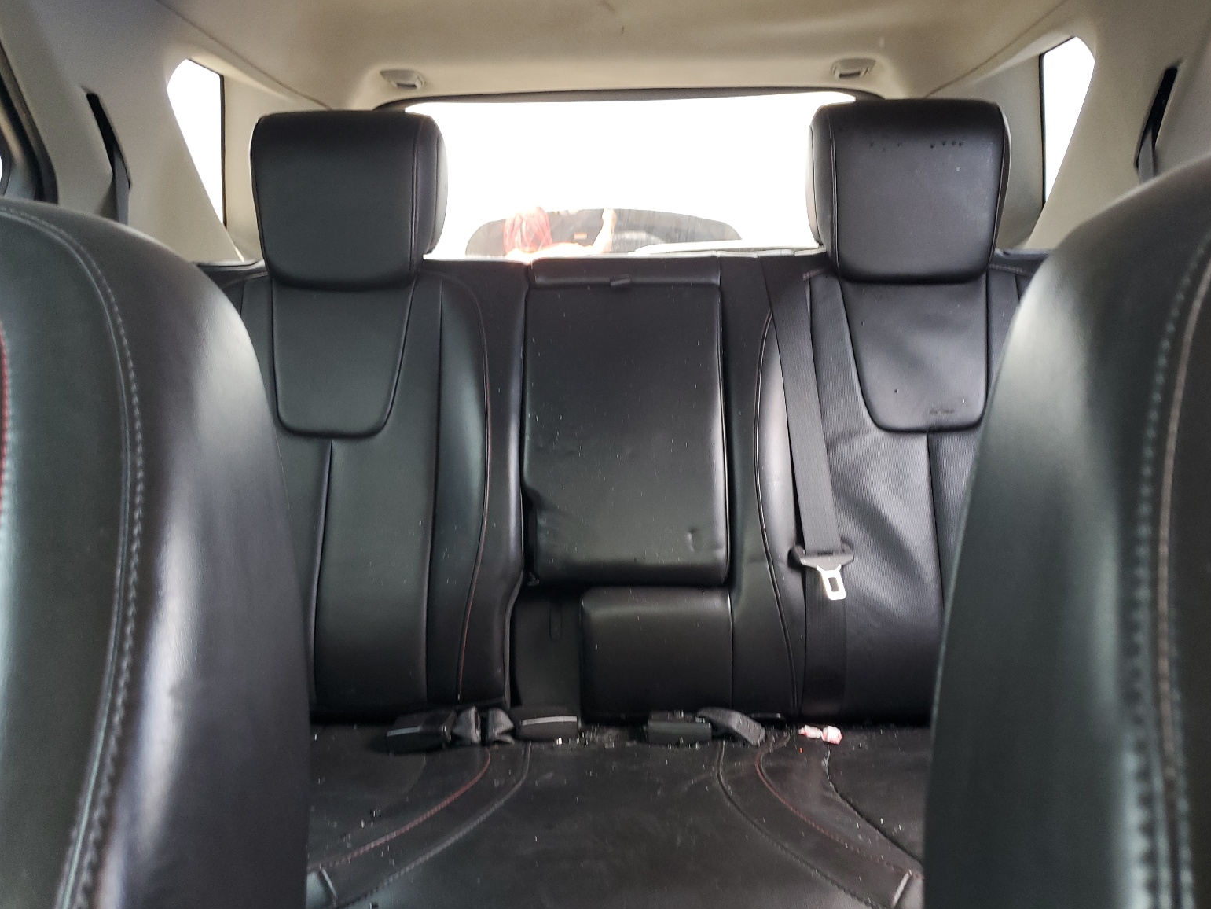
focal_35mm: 27
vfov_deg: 51.4
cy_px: 452
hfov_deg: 65.3
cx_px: 615
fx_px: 945
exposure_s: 1/120
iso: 93
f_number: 1.5
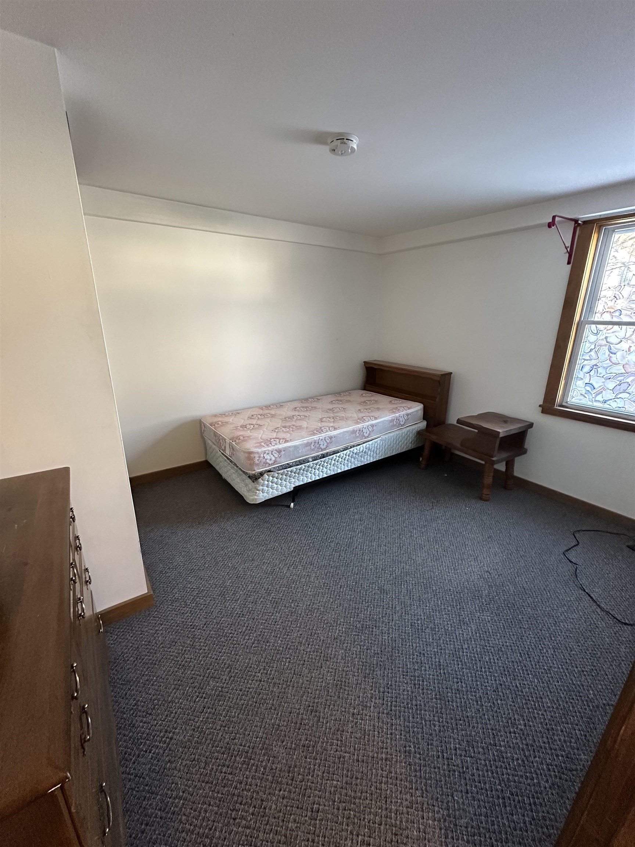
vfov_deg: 102.1
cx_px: 318
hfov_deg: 85.7
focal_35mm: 14
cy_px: 424
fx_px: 342
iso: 500
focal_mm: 2.22
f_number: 2.2
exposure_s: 1/60
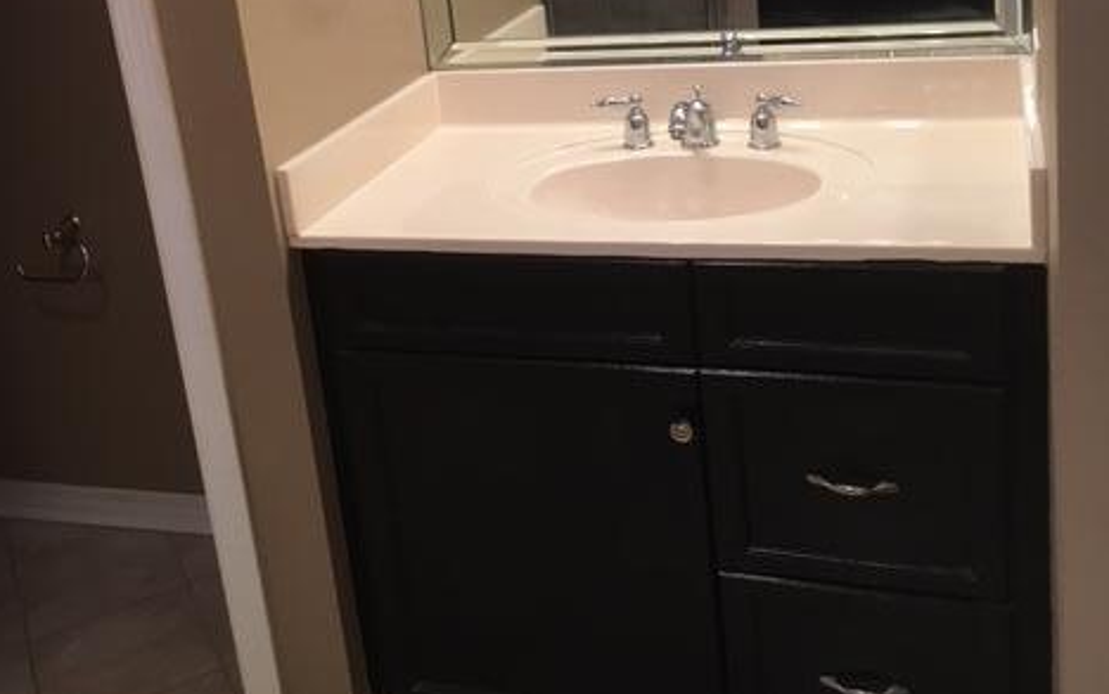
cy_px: 123
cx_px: 554
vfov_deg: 29.8
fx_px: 1270
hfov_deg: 47.2
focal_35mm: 42
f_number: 2.2
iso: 80
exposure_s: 1/30
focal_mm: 4.15
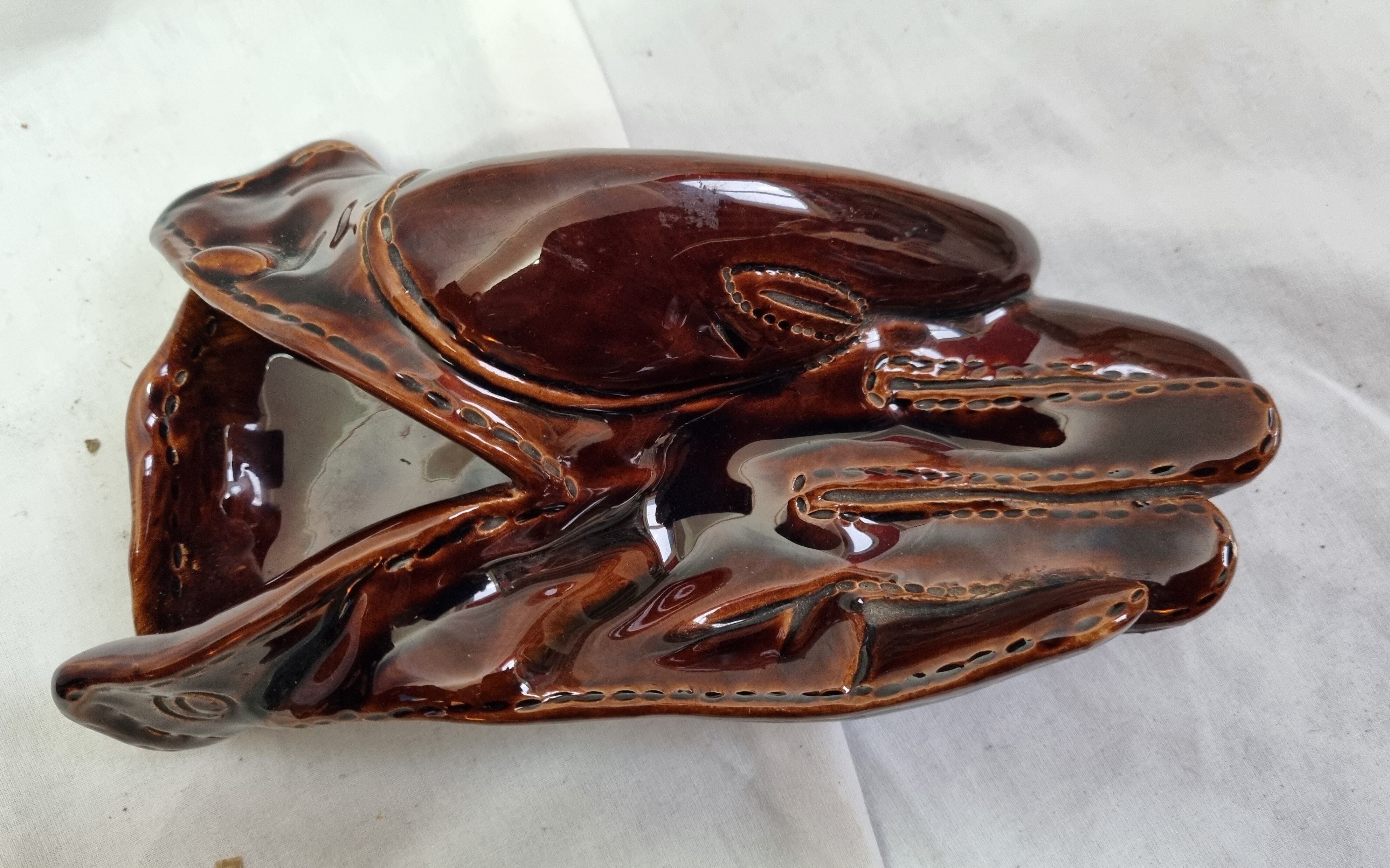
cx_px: 692
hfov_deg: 66.5
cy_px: 454
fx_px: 1061
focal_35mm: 28
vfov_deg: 44.5
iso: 640
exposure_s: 1/33
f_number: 1.8
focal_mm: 5.4
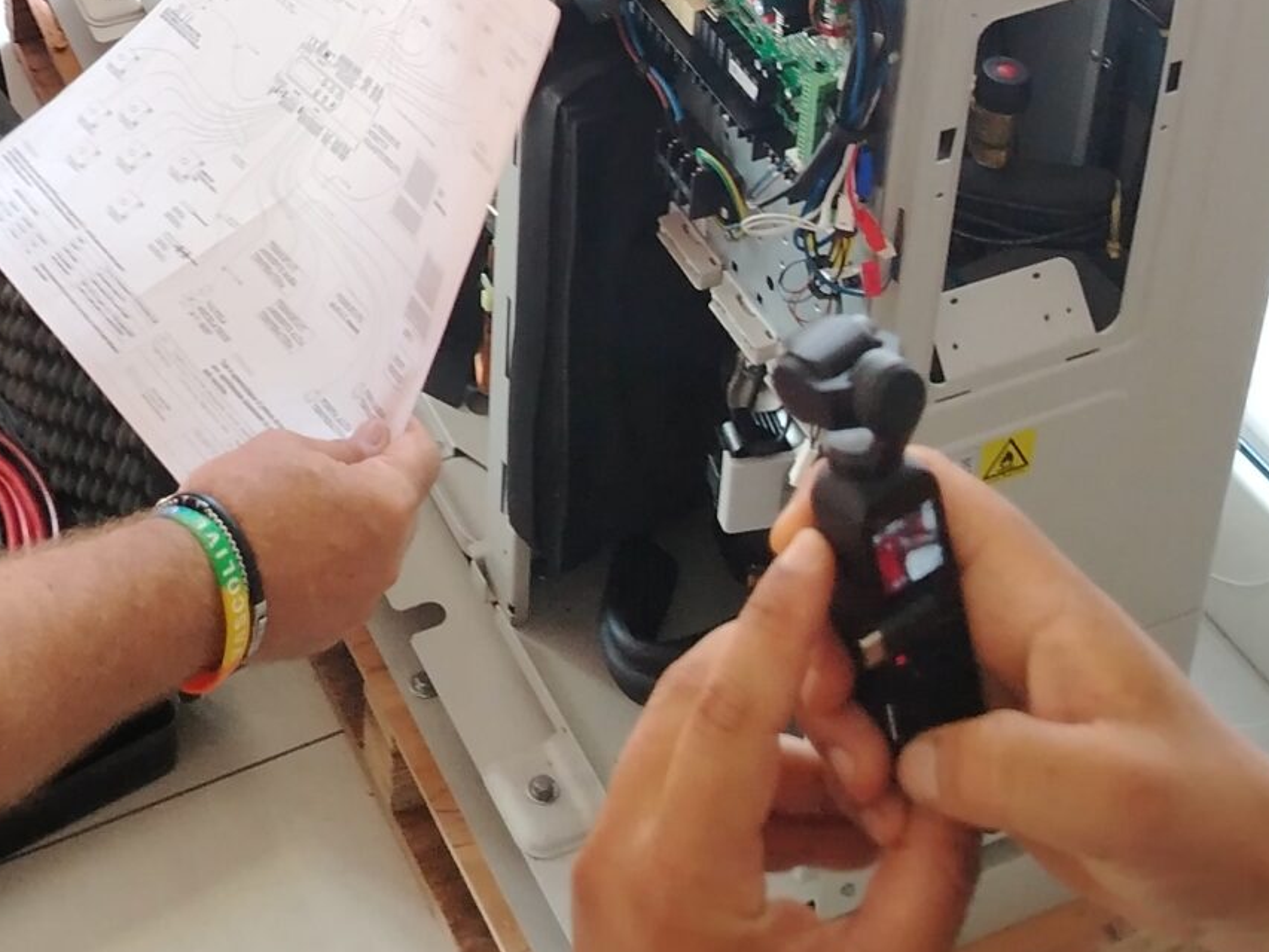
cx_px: 286
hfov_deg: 26.6
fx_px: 2640
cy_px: -439
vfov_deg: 18.3
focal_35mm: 72
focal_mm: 5.25
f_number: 1.75
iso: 438
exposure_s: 1/60
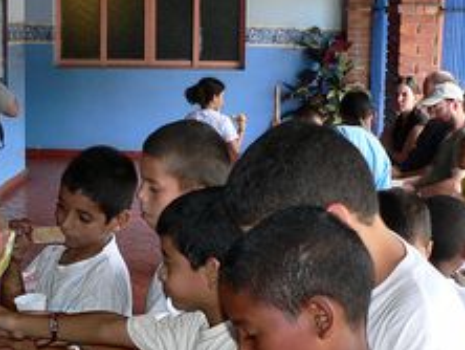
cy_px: 286
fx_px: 1089
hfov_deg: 23.8
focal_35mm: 81
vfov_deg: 18.1
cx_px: 103
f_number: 2.8
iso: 80
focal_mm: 6
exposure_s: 1/60
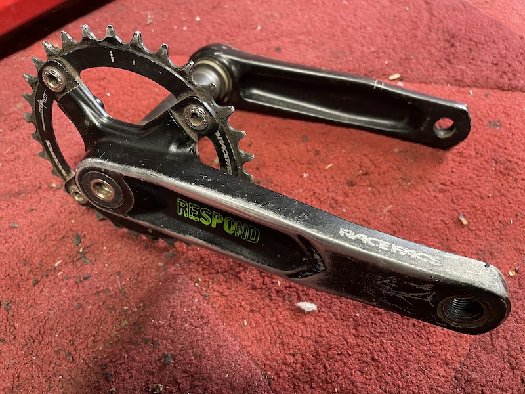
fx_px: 394
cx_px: 262
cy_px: 197
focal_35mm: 26
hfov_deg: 67.3
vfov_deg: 53.1
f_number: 1.6
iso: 400
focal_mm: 4.2
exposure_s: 1/33
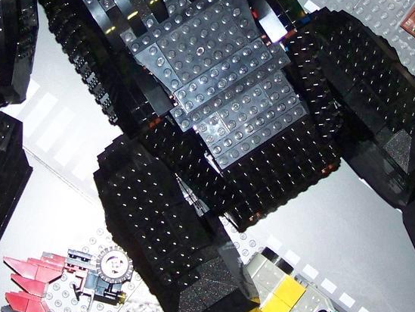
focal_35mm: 137
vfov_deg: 10.8
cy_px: 39
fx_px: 1643
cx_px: 170
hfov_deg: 14.4
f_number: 2.8
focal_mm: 8.1
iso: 200
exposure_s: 1/30
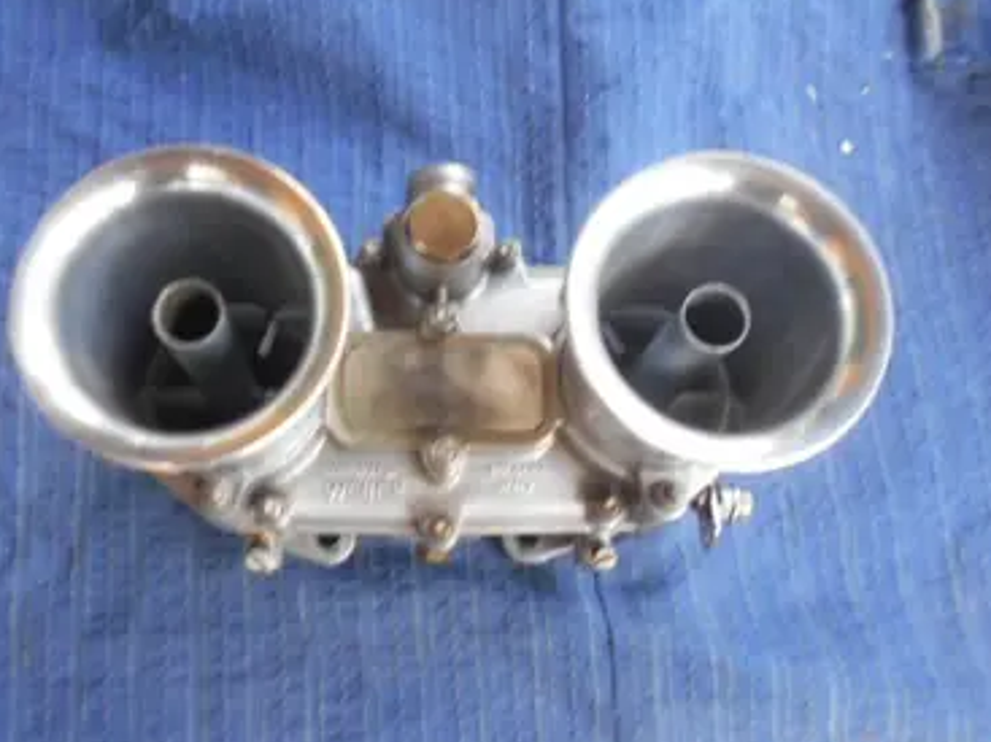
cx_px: 427
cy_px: 386
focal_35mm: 34
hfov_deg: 53.8
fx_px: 973
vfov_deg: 41.8
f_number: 3.2
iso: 160
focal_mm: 4.6
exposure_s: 1/30
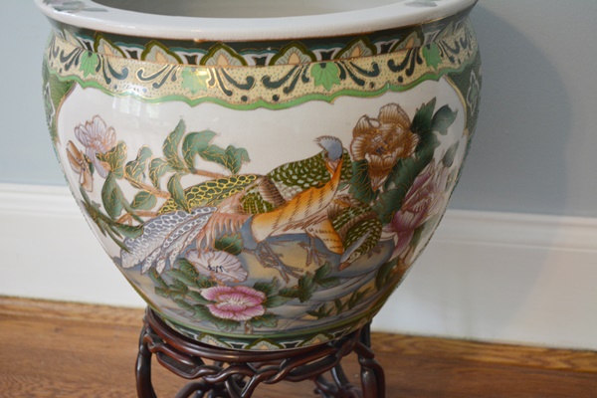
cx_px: 298
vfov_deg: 25.1
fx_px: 895
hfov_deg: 36.9
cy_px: 199
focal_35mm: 54
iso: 1250
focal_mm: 36
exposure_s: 1/30
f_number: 5
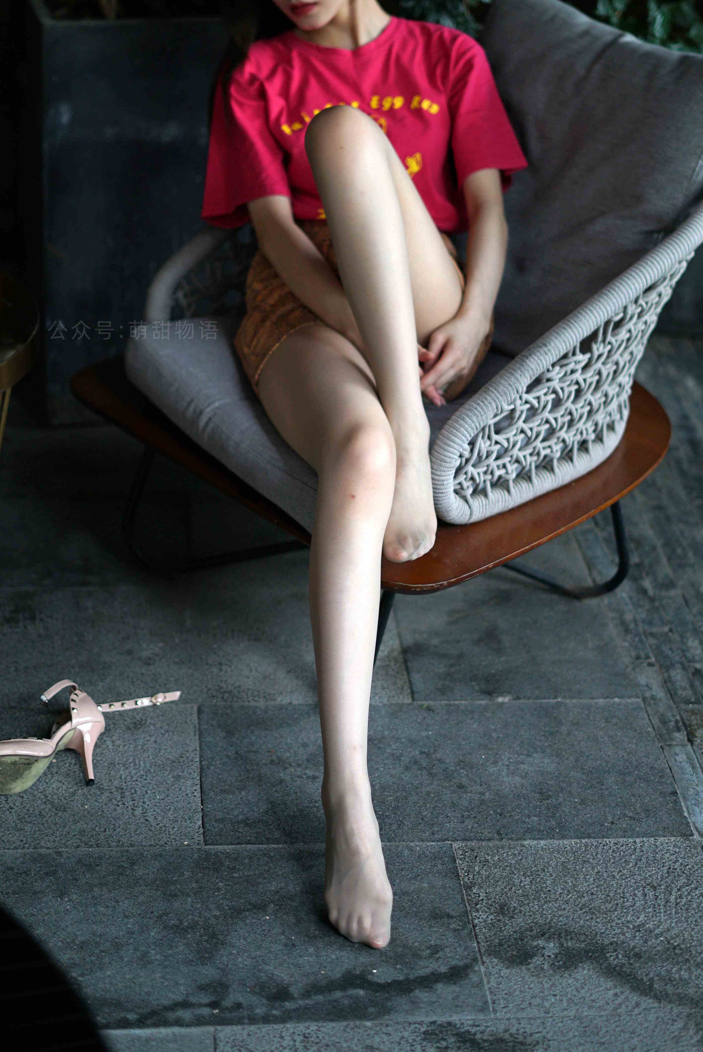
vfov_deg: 39.6
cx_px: 352
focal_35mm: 50
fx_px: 1463
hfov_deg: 27.0
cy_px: 526
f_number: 1.8
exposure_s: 1/1000
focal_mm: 50
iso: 200
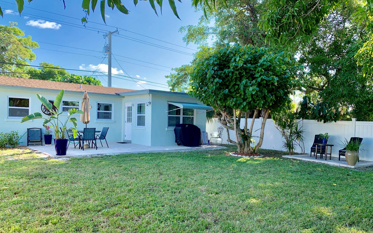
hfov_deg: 66.5
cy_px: 129
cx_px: 189
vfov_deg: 44.5
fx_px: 285
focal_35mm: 28
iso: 25
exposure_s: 1/605
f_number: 1.8
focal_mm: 4.25
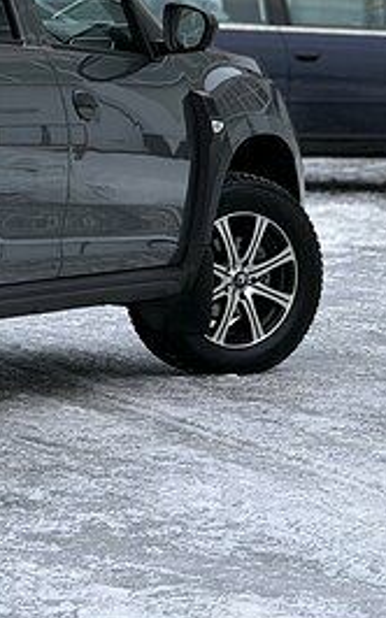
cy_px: 158
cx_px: -226
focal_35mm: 262
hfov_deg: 5.0
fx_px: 4415
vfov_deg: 8.0
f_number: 2.8
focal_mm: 15.66
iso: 100
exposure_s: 1/99
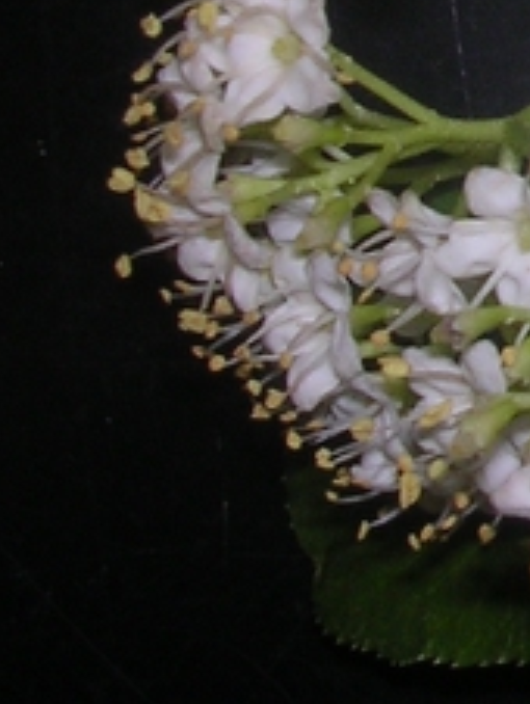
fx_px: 3505
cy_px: -87
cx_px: 1266
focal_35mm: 172
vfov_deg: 11.3
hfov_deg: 8.0
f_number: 5.6
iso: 100
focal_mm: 5.8
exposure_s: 1/60.1
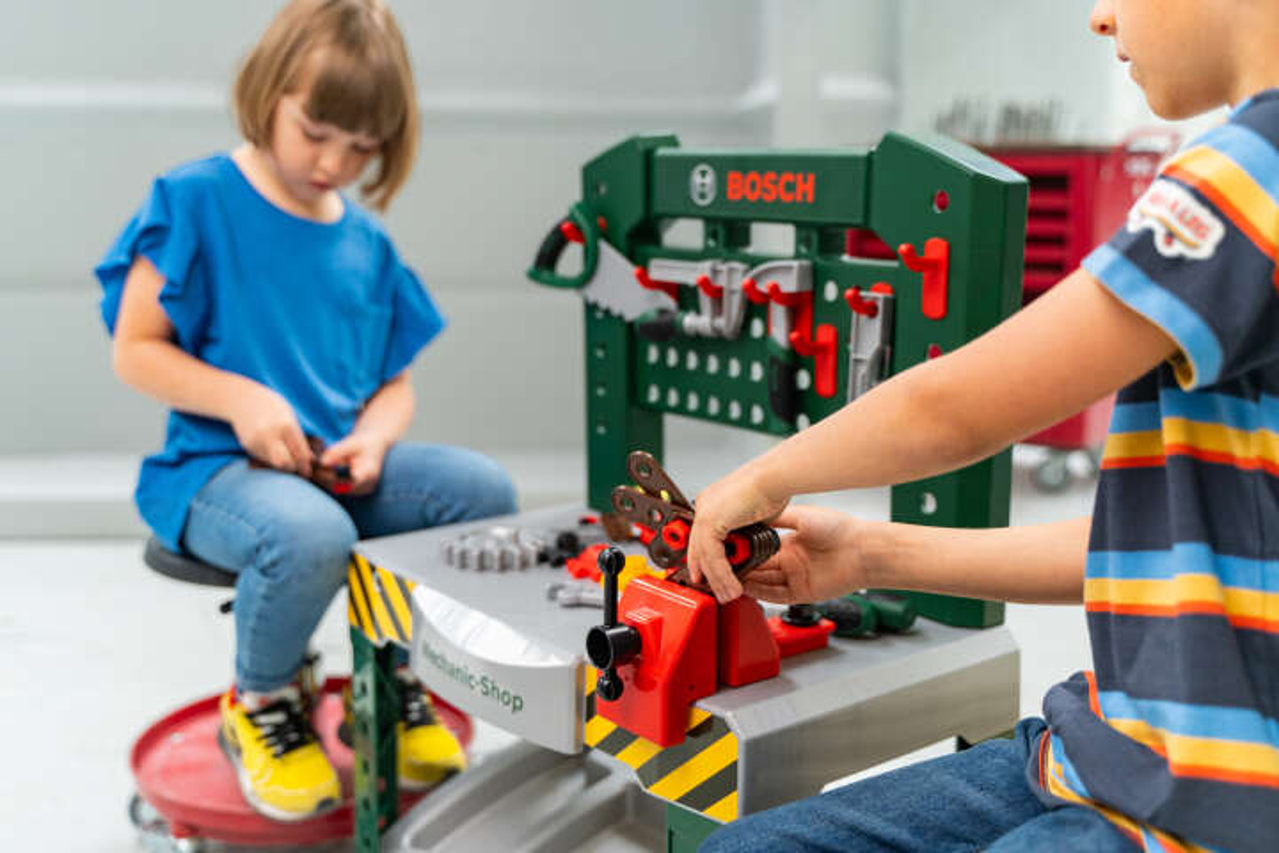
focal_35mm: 40
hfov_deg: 48.5
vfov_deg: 33.4
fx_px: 1421
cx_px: 640
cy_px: 426
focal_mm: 40
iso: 500
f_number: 2.8
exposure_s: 1/250
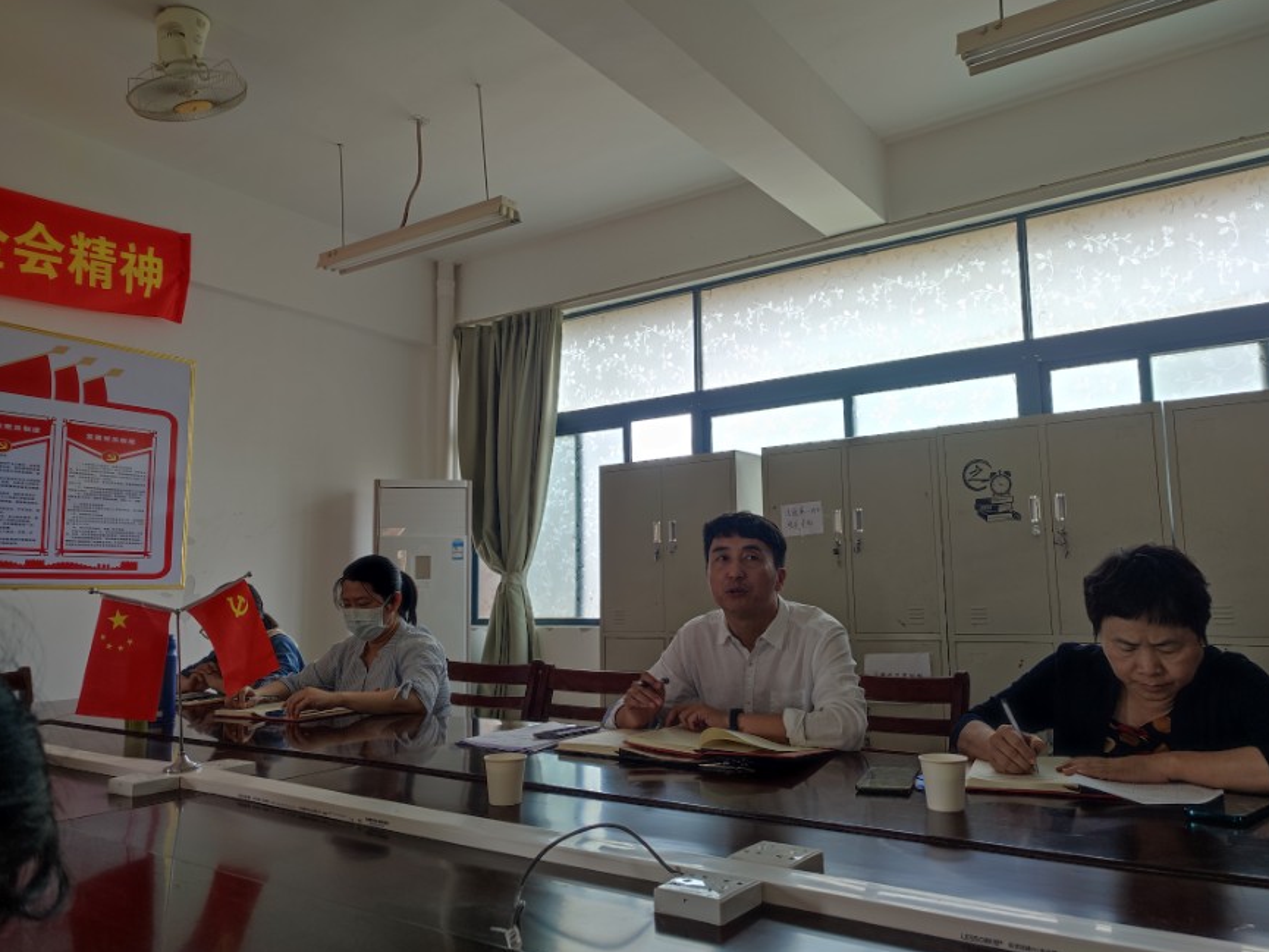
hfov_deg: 67.3
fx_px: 953
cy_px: 467
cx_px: 657
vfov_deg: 53.1
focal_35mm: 26
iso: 65
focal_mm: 5.96
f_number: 1.75
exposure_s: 1/50
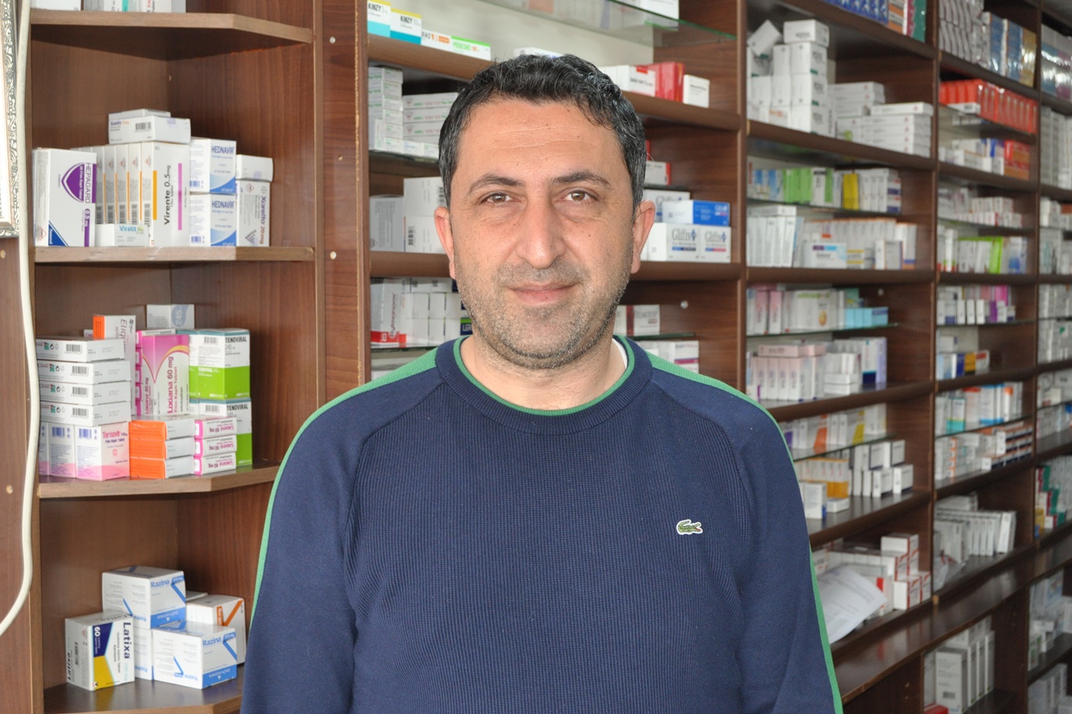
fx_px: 1429
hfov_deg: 41.1
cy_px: 357
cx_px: 536
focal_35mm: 48
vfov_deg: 28.1
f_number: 4.5
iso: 800
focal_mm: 32
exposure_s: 1/60
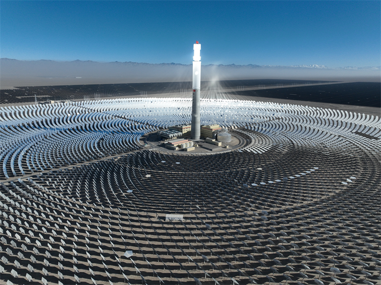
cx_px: 190
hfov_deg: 71.6
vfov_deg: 56.8
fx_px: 264
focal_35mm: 24
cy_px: 142
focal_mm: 12.29
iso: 130
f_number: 2.8
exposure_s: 1/5000
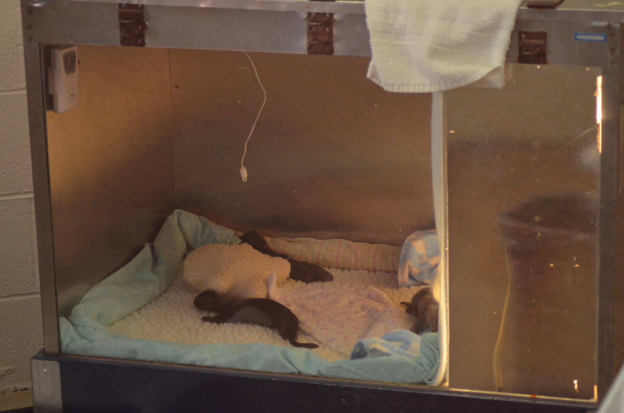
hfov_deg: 19.5
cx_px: 312
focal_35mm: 105
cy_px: 206
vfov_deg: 13.0
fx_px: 1816
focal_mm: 70
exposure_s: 1/125
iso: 1250
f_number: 4
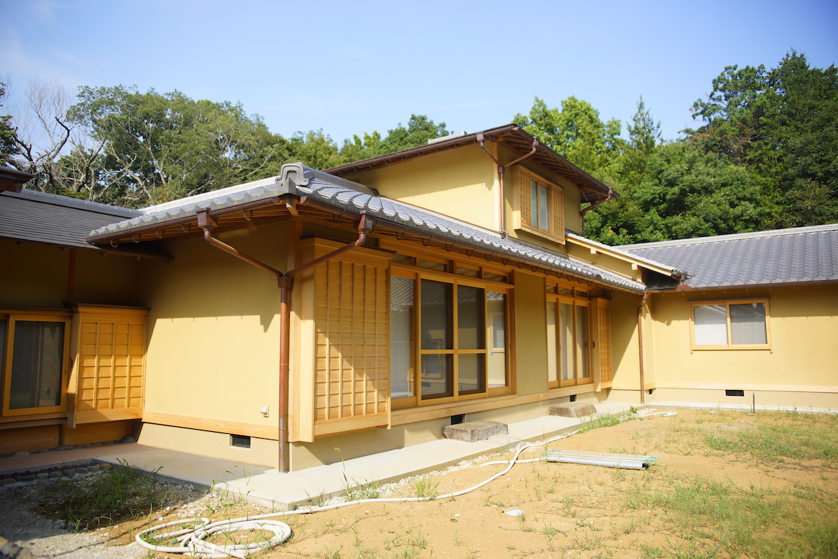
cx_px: 419
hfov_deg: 73.7
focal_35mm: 24
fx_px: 559
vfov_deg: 53.1
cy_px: 280
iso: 100
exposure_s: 1/750
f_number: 2.8
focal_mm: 24
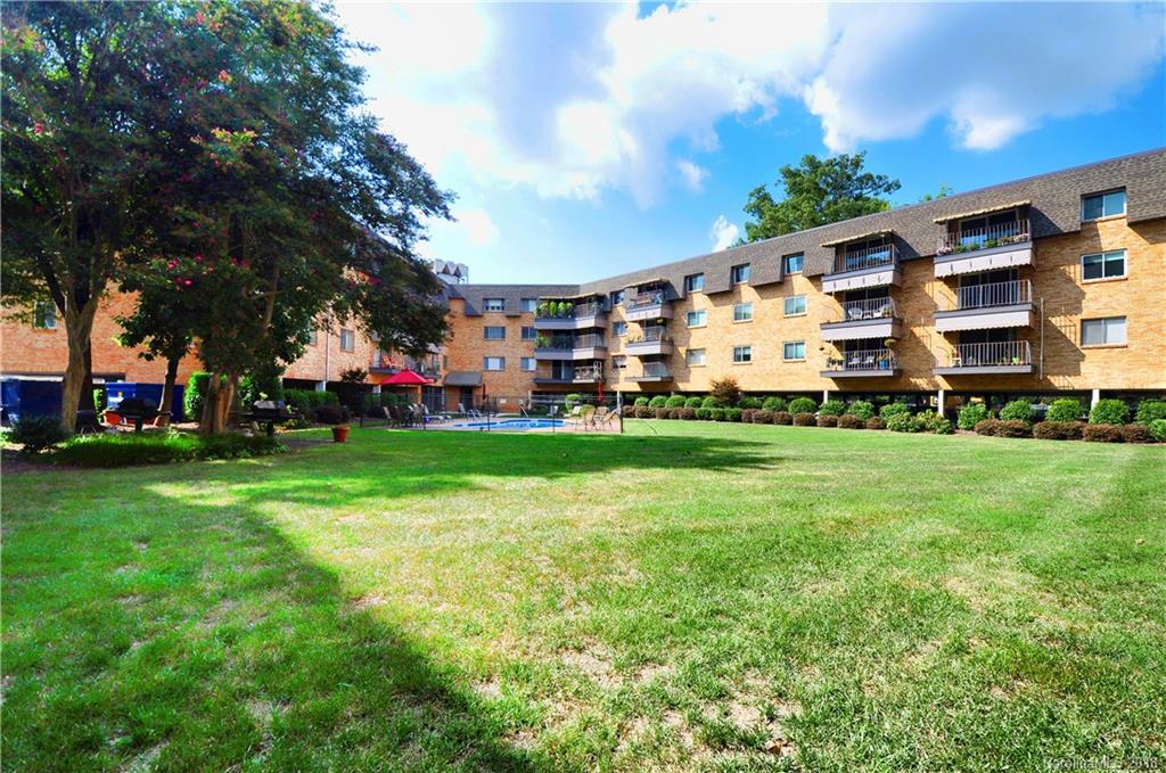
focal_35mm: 15
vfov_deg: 77.1
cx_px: 583
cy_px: 386
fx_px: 485
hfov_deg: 100.5
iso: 200
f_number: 8
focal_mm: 10
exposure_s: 1/200
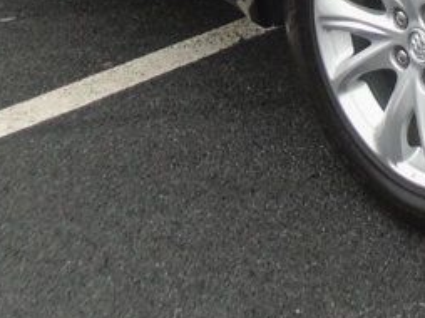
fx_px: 1288
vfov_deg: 13.0
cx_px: 487
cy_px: -223
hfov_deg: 18.0
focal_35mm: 105
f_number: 3.2
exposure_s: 1/200
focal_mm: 4.6
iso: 100
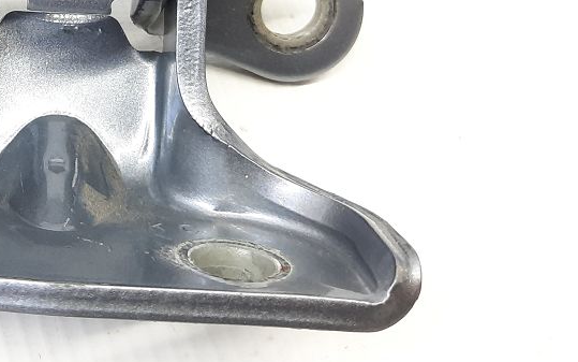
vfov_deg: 21.0
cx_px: -5
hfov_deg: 31.8
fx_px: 929
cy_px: -33
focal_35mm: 59
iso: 125
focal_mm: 4.6
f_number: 2
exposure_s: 1/50
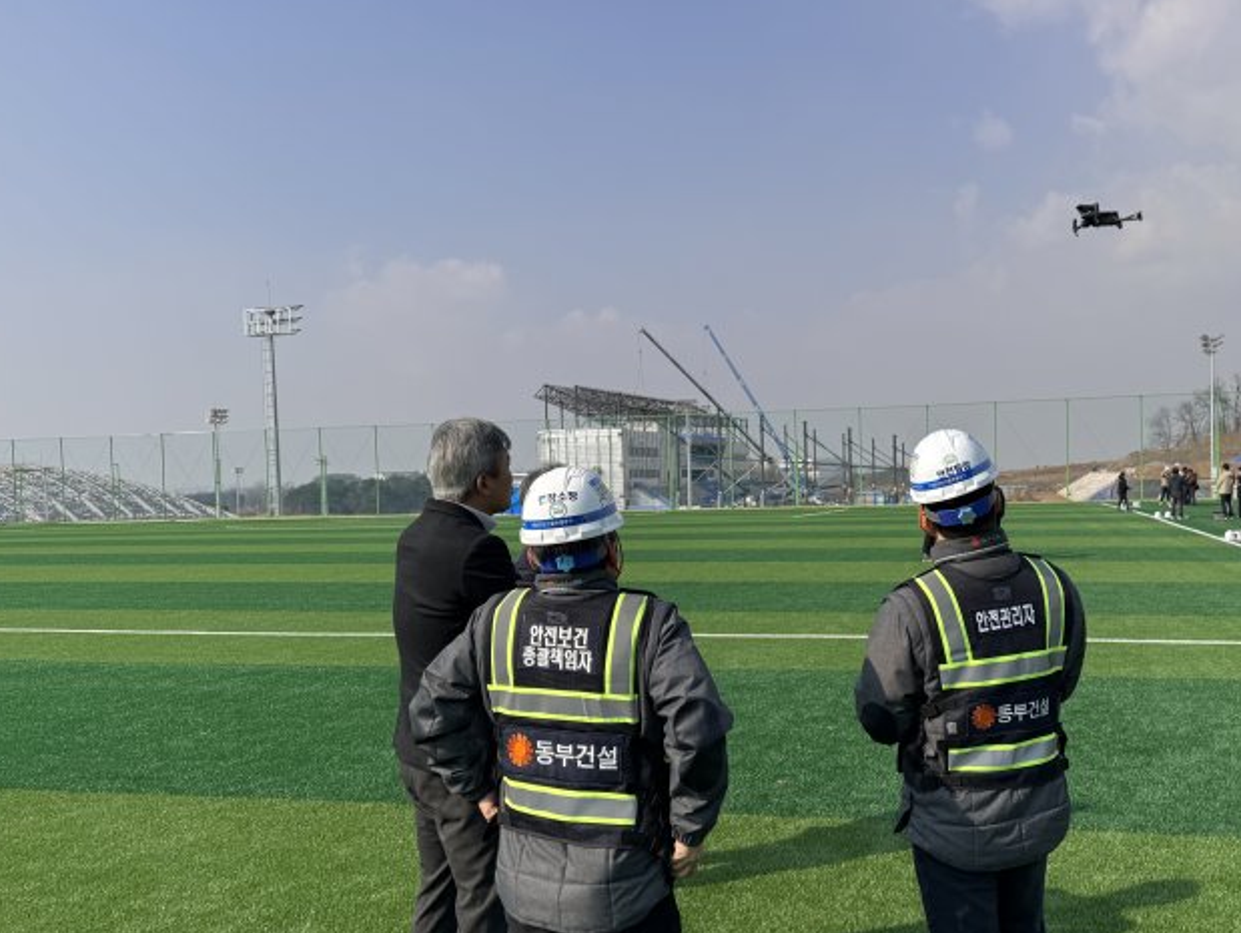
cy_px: 522
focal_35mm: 31
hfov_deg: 57.6
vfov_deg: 45.4
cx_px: 776
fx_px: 1112
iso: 80
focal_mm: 6.76
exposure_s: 1/5348
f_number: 1.78
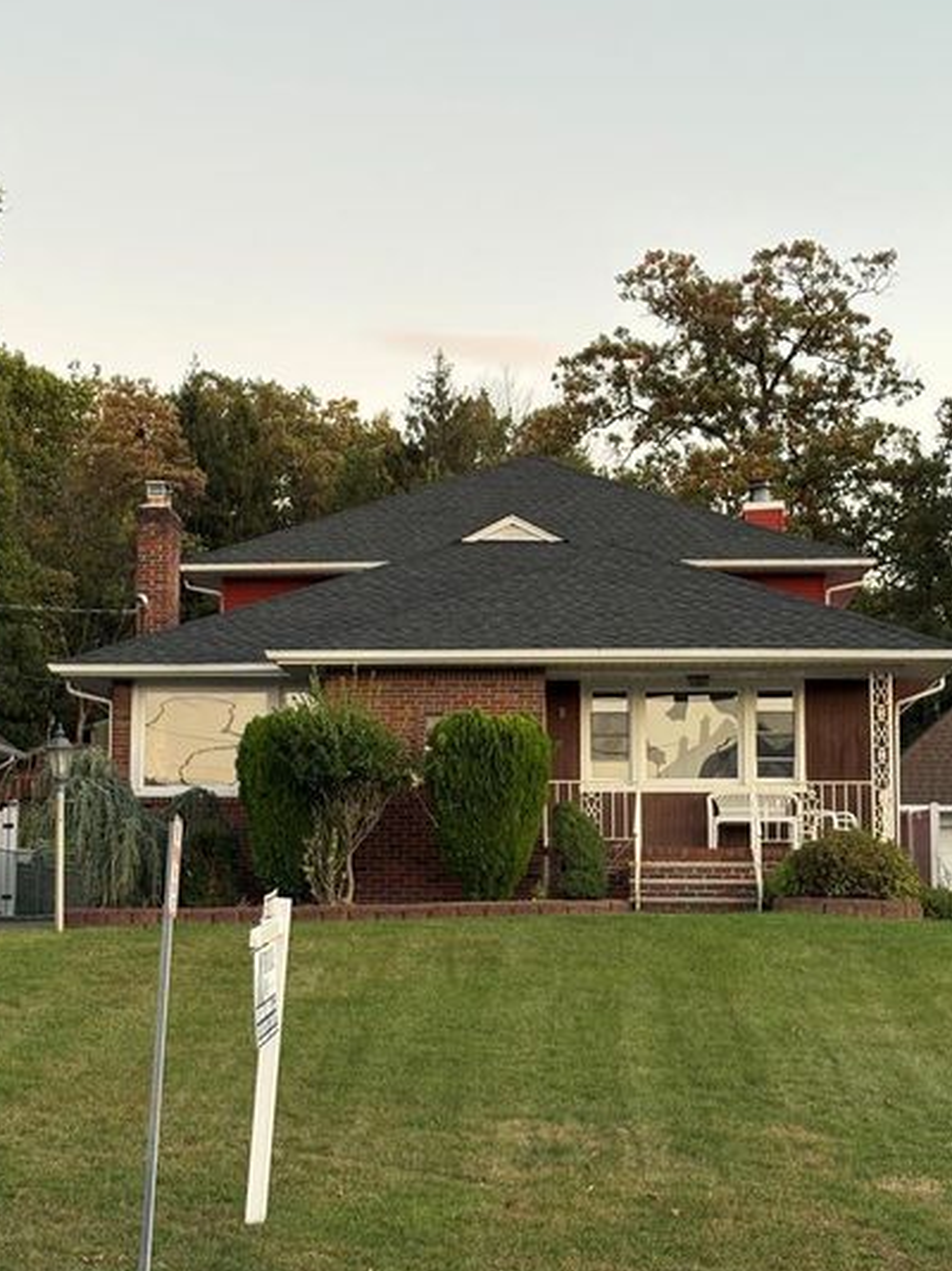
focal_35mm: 65
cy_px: 718
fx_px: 2385
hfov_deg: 22.6
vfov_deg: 29.8
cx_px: 447
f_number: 1.6
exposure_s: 1/68
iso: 50
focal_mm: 5.96
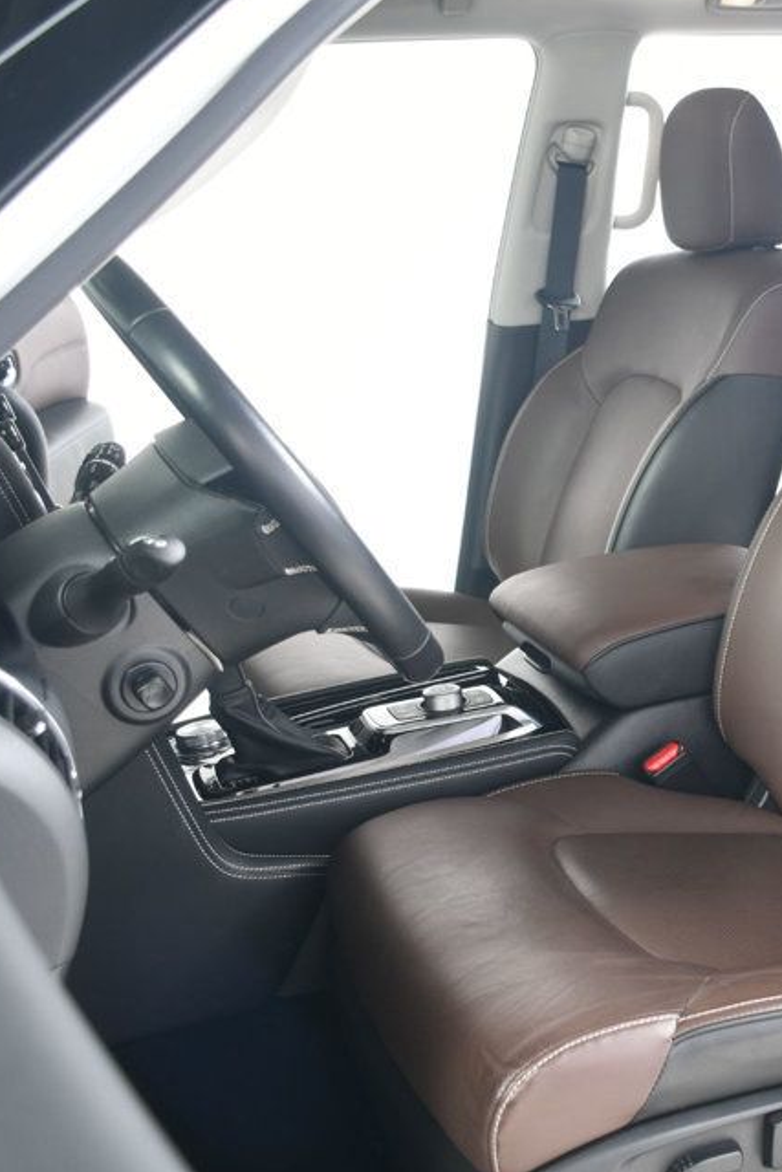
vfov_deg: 41.1
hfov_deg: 26.5
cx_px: 795
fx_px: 1563
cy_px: 582
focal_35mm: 48
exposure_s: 1/160
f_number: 3.5
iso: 100
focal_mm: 20
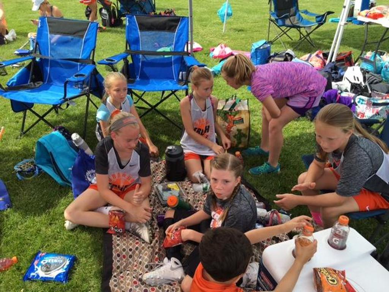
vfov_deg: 48.2
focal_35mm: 29
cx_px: 194
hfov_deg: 61.7
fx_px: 326
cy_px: 146
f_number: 2.2
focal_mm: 4.15
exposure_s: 1/503
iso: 25
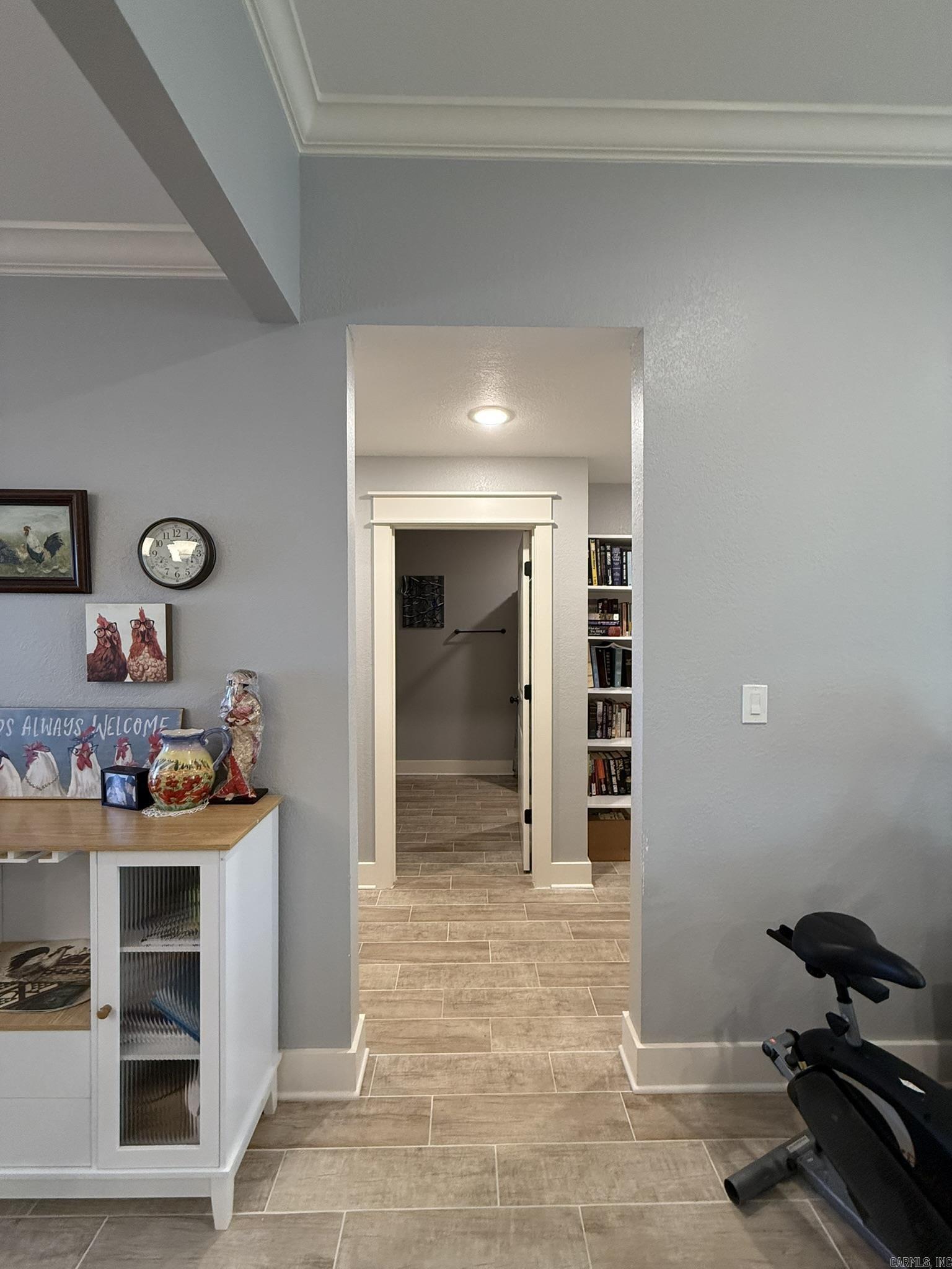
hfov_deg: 85.7
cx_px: 476
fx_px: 513
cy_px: 634
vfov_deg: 102.1
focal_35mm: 14
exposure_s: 1/120
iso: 320
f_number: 2.2
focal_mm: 2.22
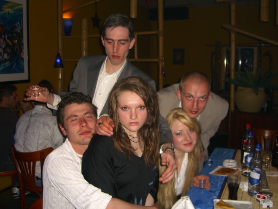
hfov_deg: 49.0
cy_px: 104
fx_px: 305
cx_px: 139
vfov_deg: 37.7
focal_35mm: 38
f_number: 2.8
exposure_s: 1/60
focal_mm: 7.9
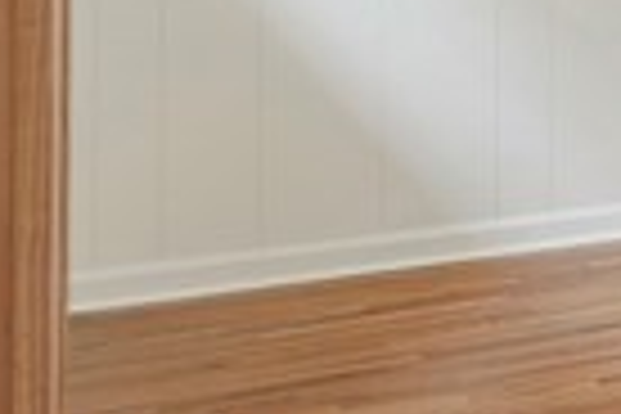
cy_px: -272
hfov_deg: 9.3
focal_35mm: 110
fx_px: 1897
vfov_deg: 11.7
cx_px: 2228
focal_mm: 14
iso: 400
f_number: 6.3
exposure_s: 1/3
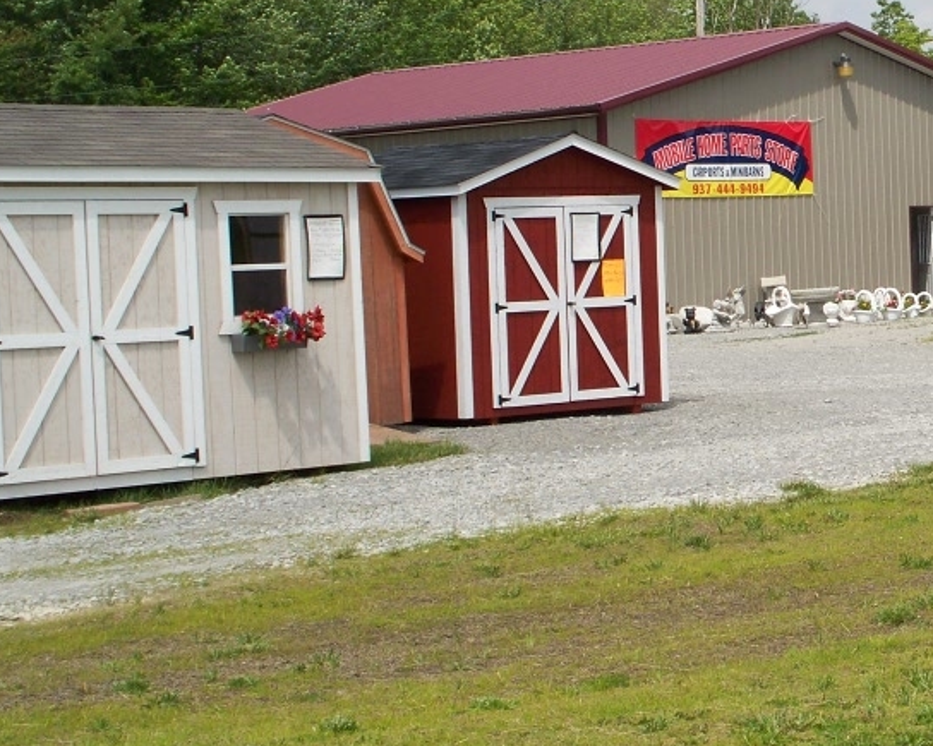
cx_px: 936
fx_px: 2982
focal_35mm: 108
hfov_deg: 17.4
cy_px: 242
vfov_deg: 14.2
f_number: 5
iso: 64
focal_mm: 9.86
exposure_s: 1/400
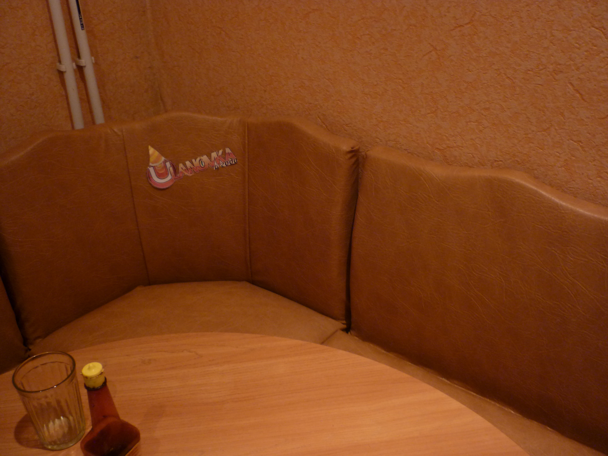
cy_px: 228
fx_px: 580
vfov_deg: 42.9
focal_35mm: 33
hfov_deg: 55.4
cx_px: 304
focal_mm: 5.5
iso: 200
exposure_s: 1/8
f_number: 2.8
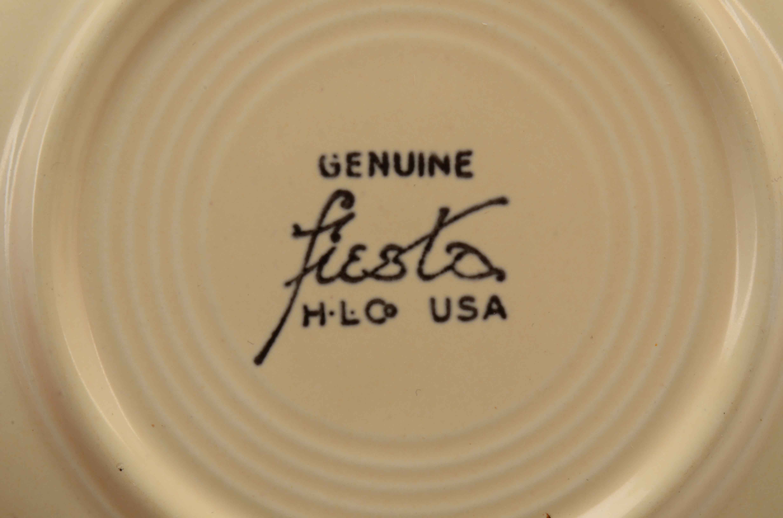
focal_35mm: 82
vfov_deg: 16.5
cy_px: 259
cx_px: 392
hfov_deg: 24.7
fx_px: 1791
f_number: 29
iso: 100
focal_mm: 55
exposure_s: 1/160
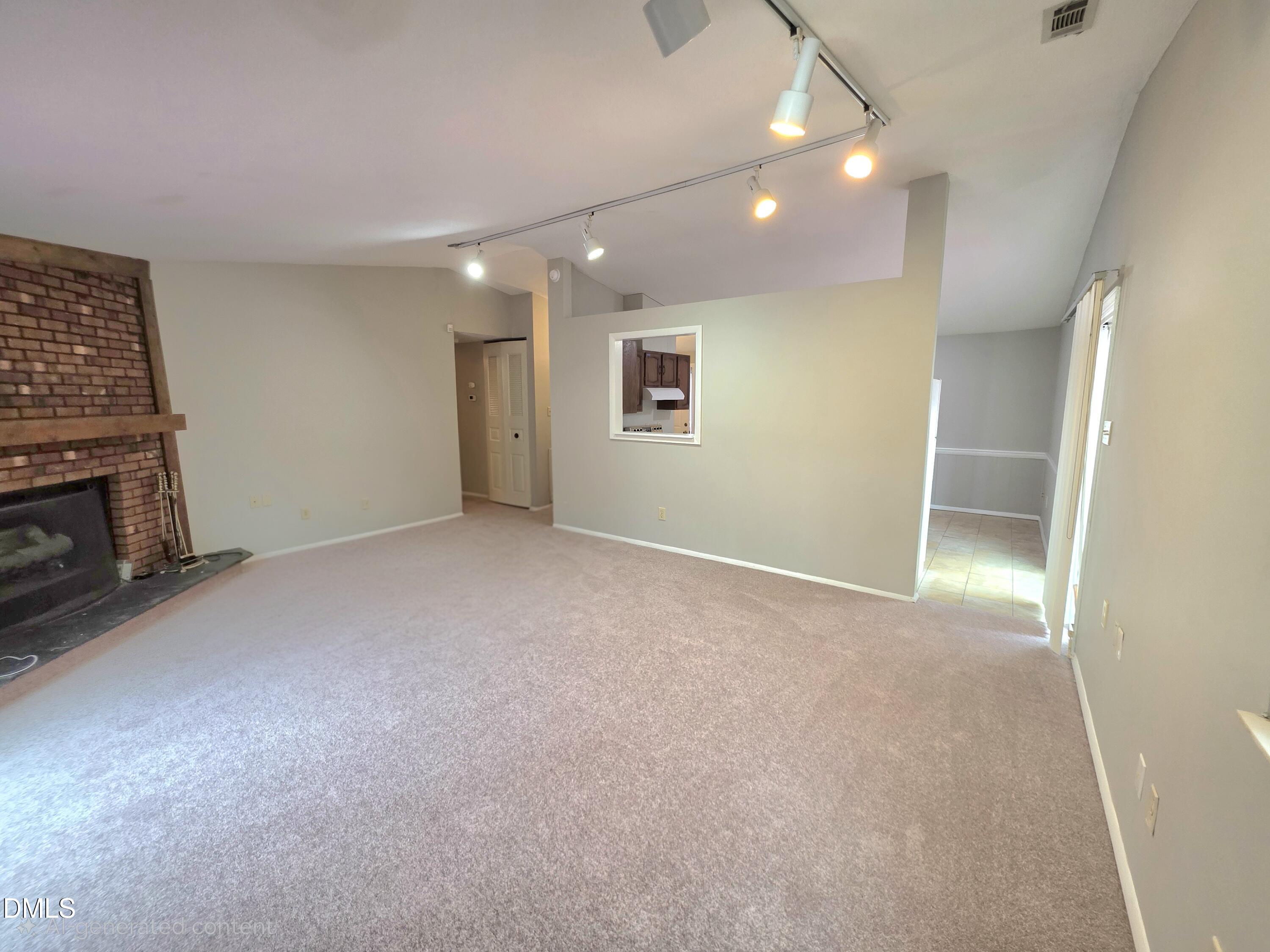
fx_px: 477
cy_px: 476
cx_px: 635
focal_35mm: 13
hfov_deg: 106.2
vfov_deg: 89.9
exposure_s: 1/60.2
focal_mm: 2.2
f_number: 1.9
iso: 250
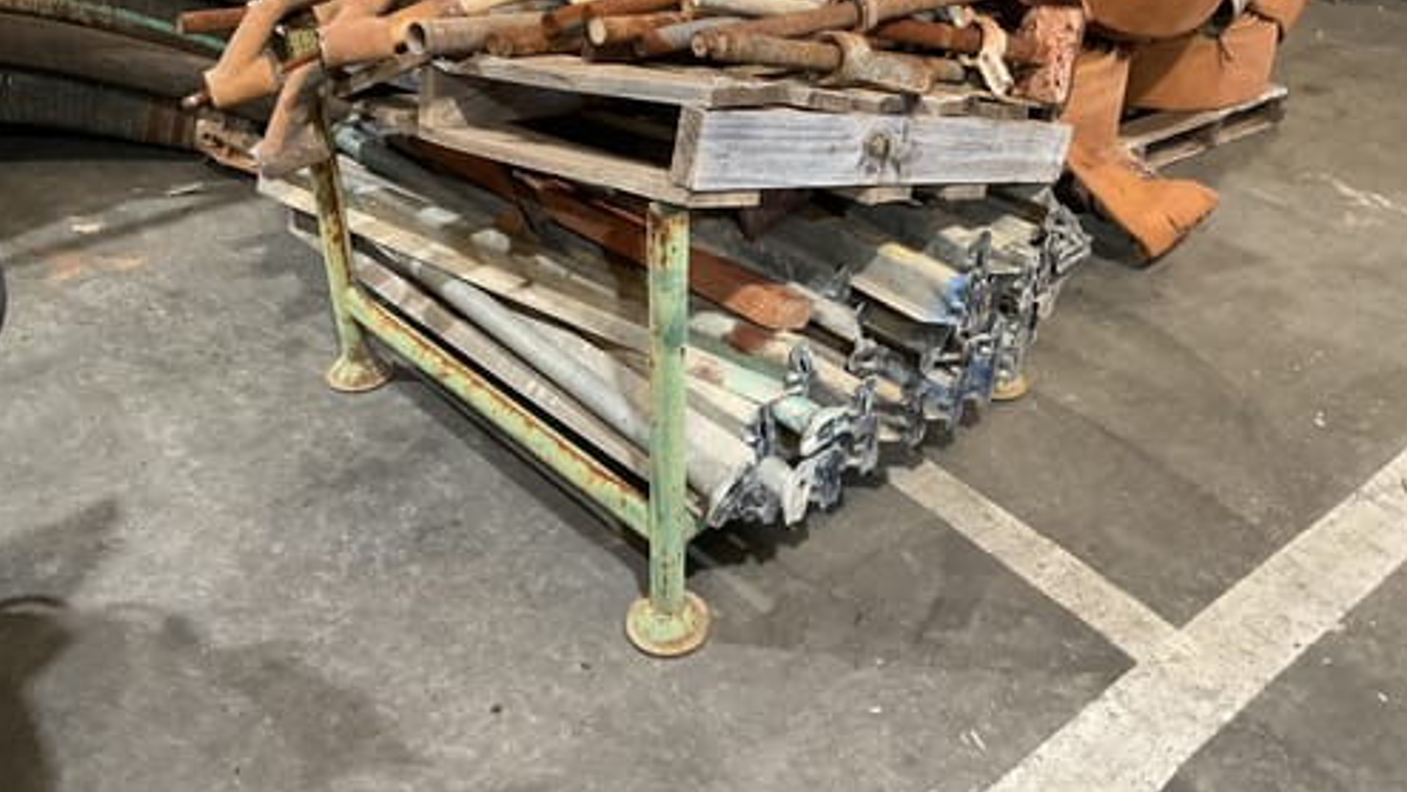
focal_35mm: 32
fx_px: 1194
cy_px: 266
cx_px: 701
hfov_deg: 61.0
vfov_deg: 36.3
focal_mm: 3
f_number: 1.8
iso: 160
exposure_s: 1/50
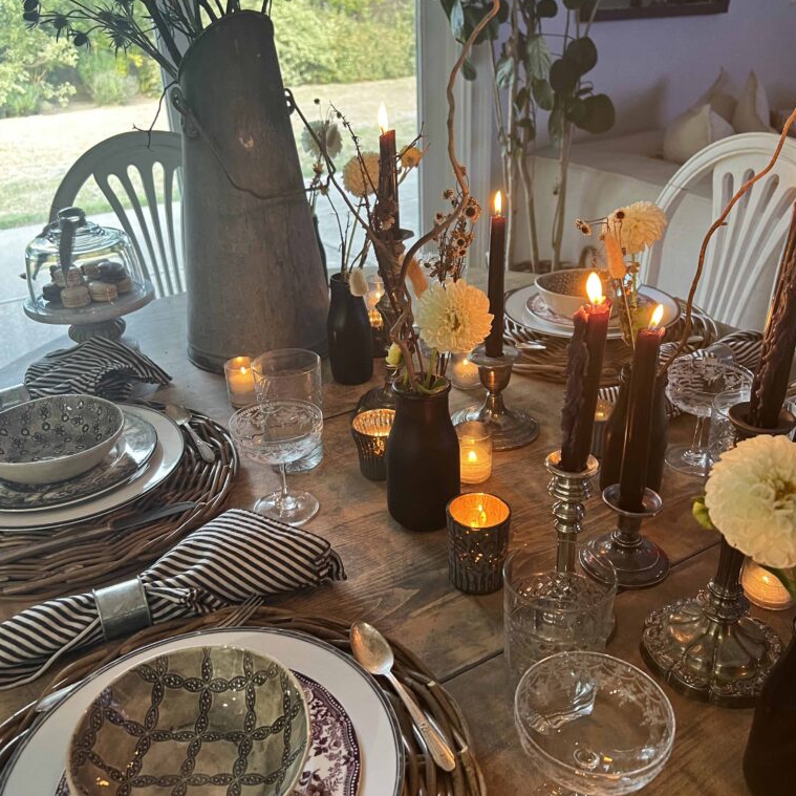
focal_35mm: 31
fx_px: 806
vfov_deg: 52.5
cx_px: 395
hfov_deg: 52.5
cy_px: 425
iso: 250
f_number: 1.5
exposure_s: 1/60
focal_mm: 5.7
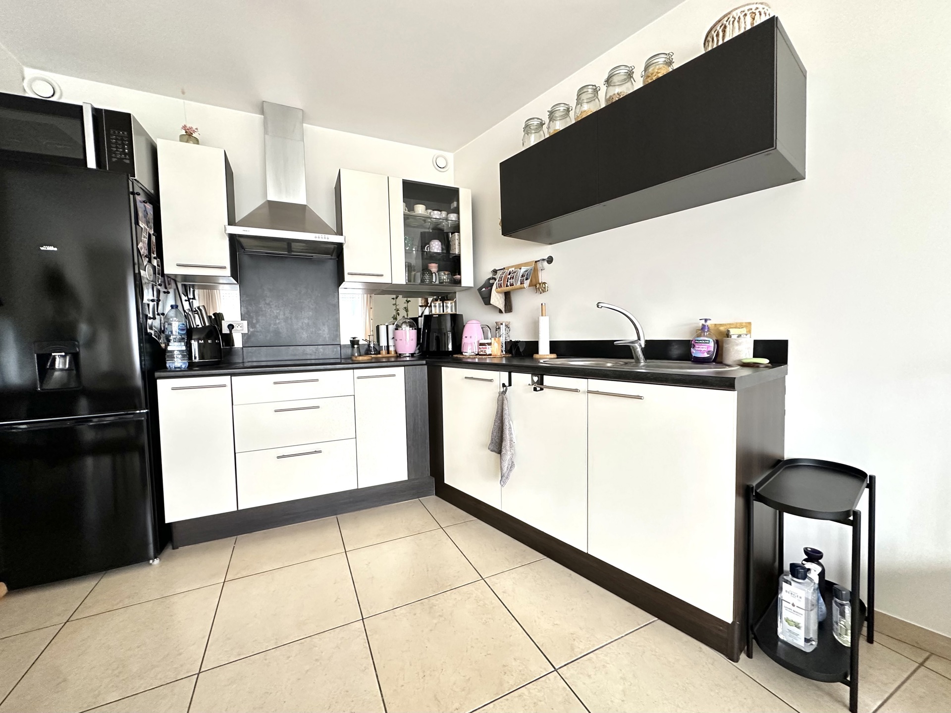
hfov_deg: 102.1
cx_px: 476
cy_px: 356
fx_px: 385
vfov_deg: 85.7
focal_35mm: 14
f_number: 2.2
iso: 320
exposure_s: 1/60
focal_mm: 2.22
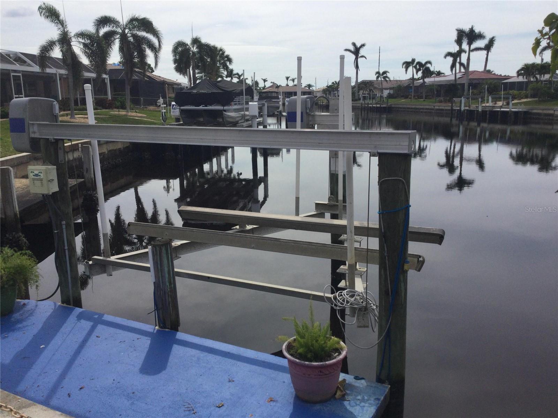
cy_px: 209
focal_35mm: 31
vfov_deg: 45.4
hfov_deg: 58.4
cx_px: 279
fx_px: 500
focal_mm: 3.3
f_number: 2.4
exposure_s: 1/2551
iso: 25
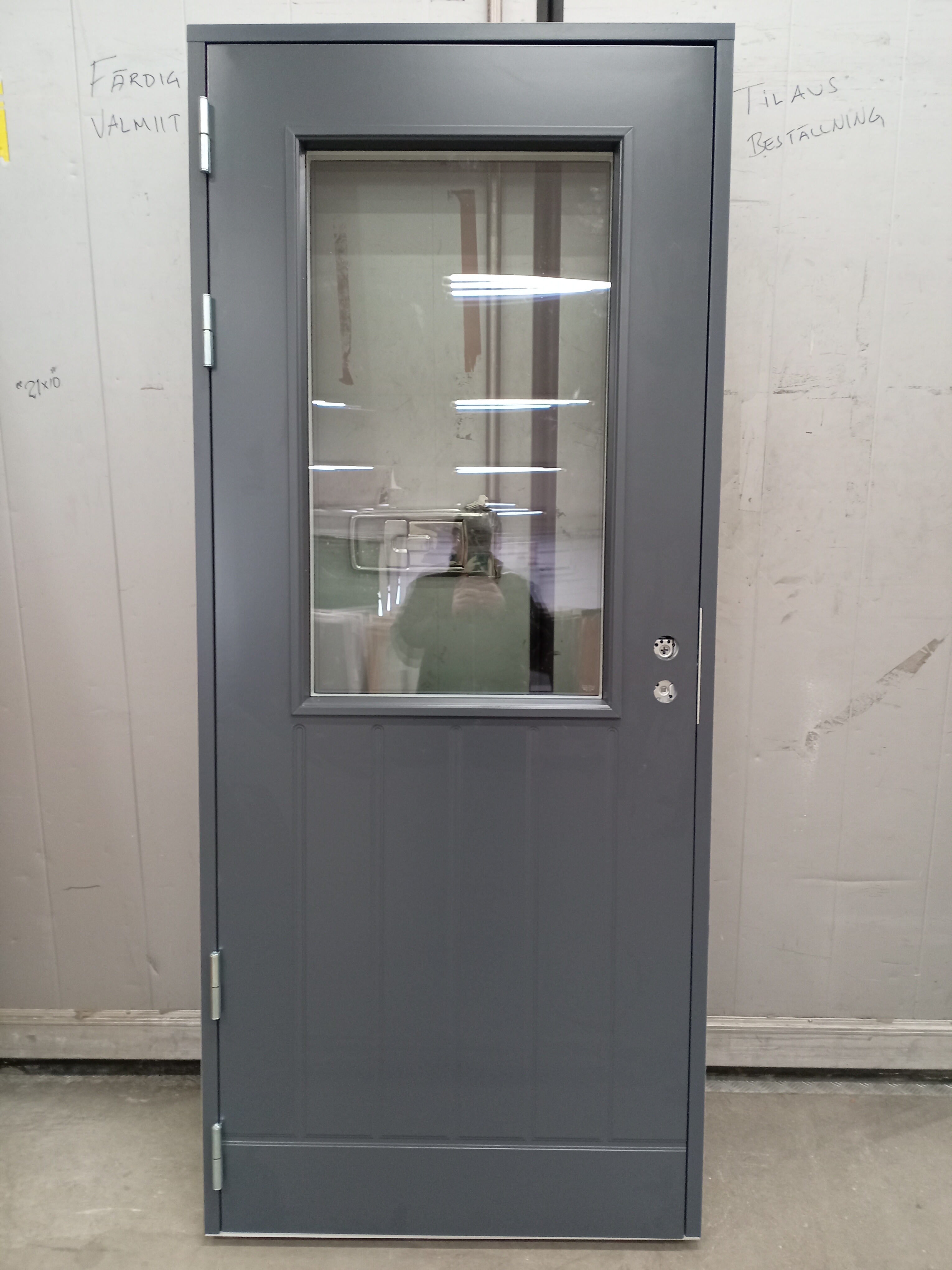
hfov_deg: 51.4
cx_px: 476
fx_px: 990
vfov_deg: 65.3
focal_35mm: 27
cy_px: 635
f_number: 1.8
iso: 1362
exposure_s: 1/20
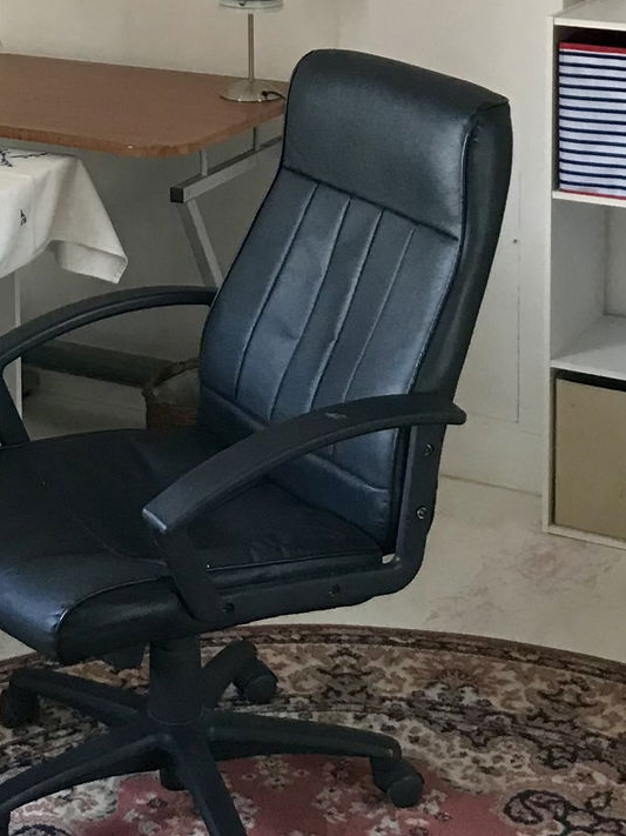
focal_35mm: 84
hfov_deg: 17.4
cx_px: 102
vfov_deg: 22.3
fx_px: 2026
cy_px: -15
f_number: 1.8
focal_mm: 3.99
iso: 40
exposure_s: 1/17
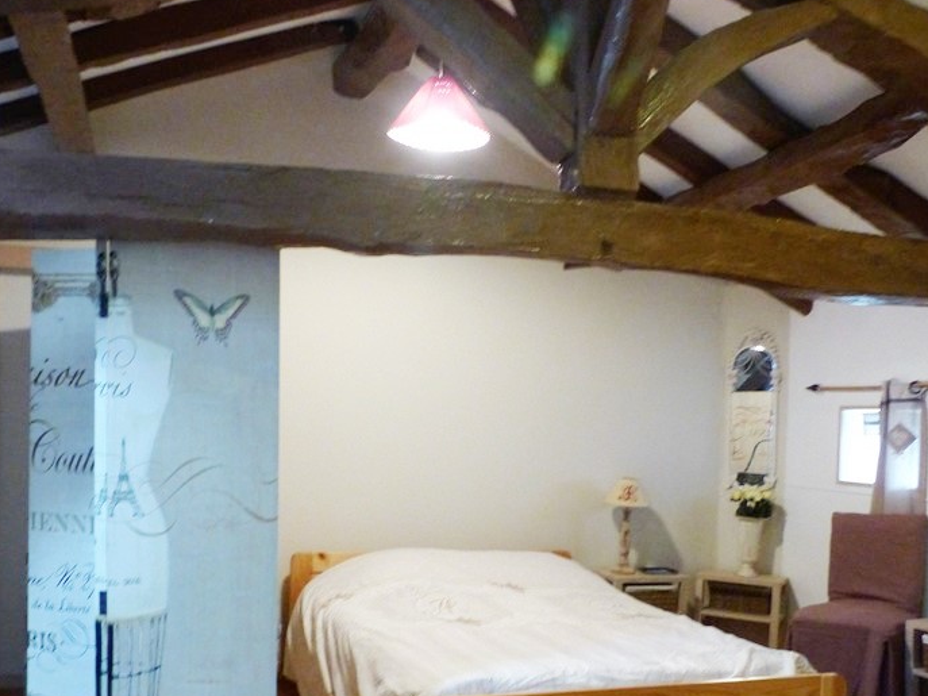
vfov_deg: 41.3
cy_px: 453
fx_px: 911
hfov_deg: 53.9
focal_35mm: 34
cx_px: 424
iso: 400
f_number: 2.8
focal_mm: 4.5
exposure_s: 1/8
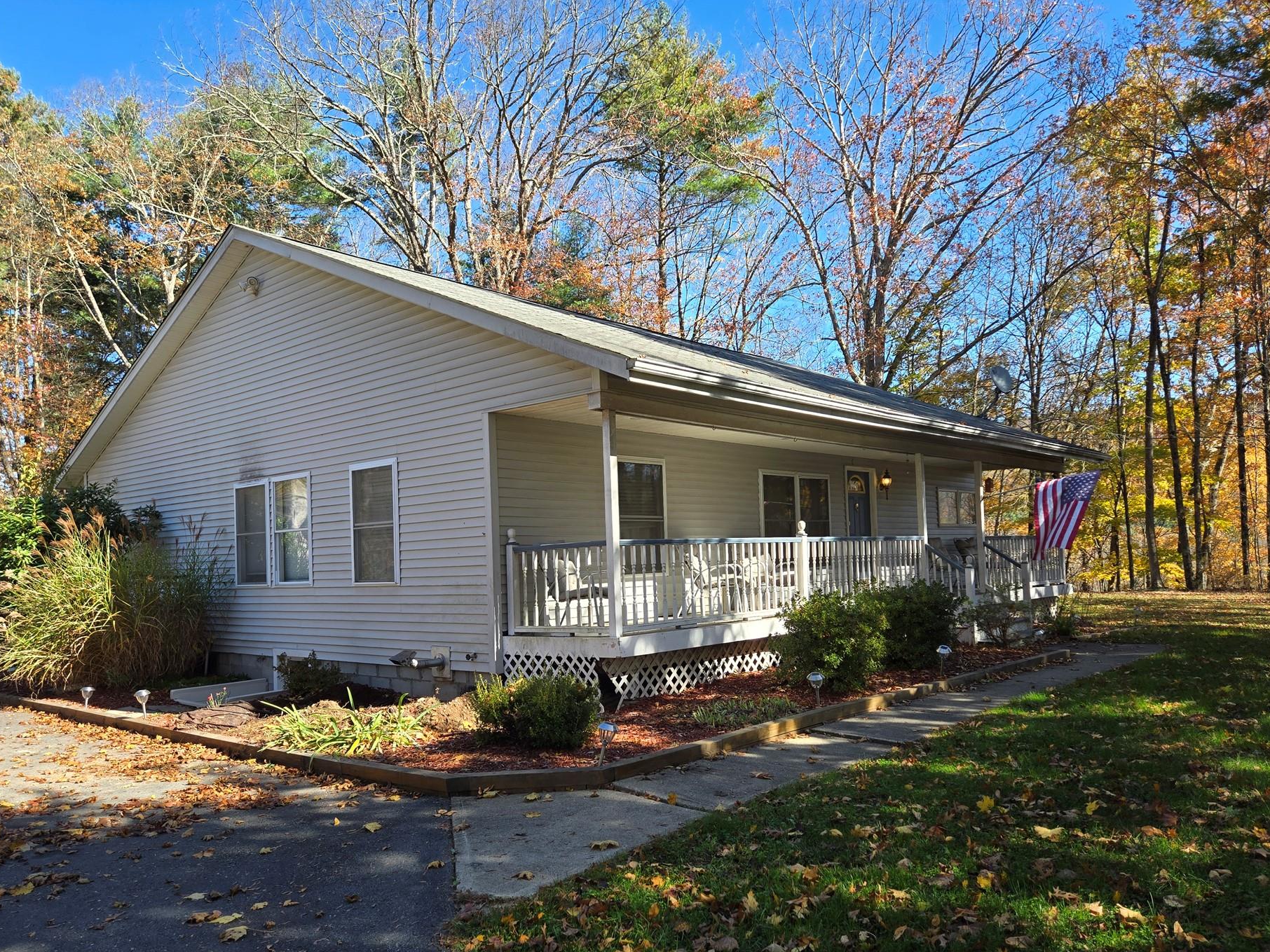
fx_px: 954
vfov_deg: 53.0
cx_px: 622
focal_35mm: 26
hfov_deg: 67.3
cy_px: 515
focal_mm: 5.4
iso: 25
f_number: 1.8
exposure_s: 1/432
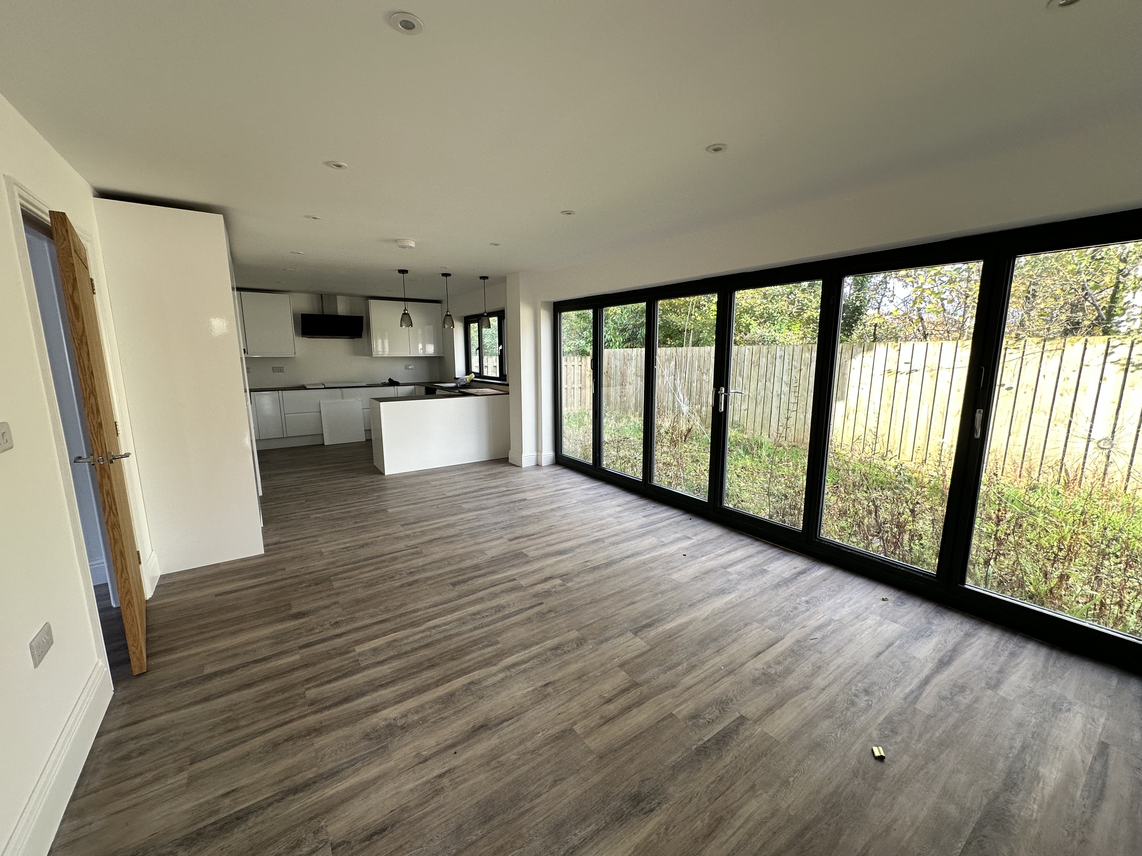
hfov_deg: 102.1
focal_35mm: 14
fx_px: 462
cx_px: 571
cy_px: 428
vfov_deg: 85.7
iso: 80
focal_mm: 2.22
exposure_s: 1/99
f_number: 2.2
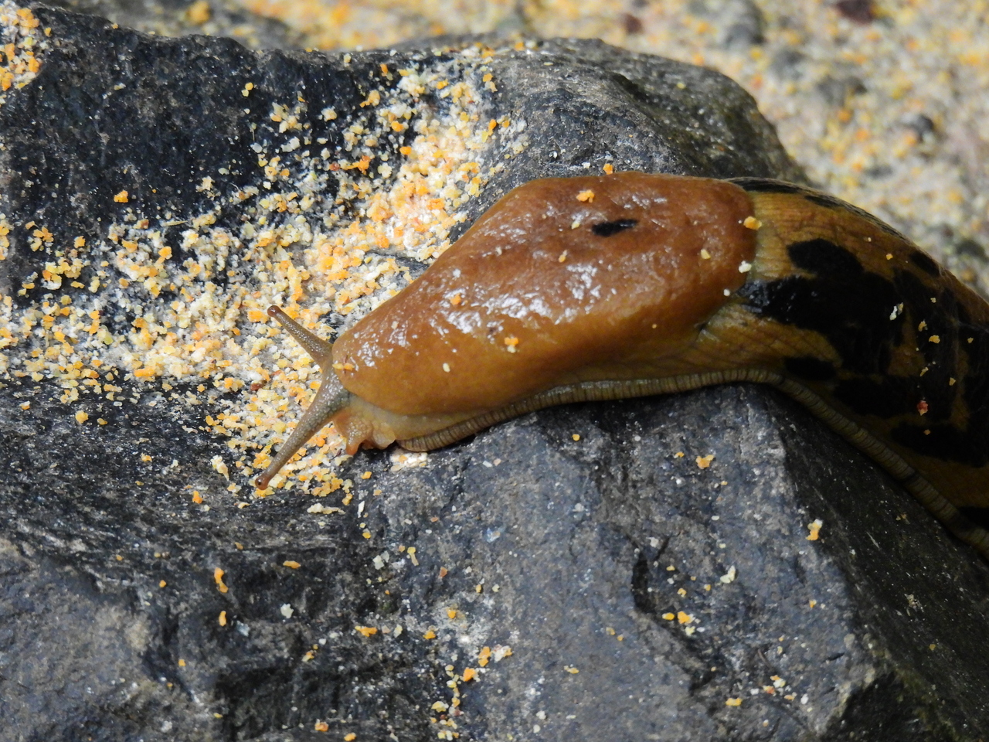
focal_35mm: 450
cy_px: 371
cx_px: 494
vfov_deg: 3.3
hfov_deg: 4.4
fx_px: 12857
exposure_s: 1/125
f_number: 5
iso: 800
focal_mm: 80.3
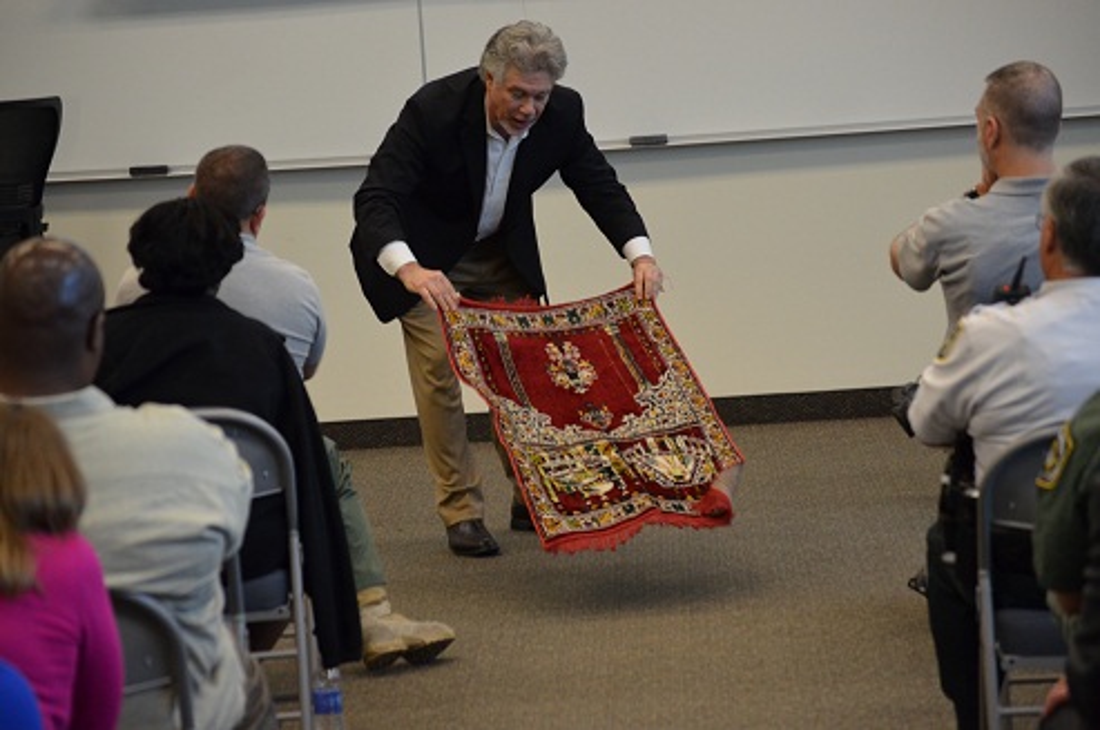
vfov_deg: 9.9
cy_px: 365
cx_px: 550
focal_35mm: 138
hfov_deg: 14.9
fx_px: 4210
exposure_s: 1/125
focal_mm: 92
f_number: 4.5
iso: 1250
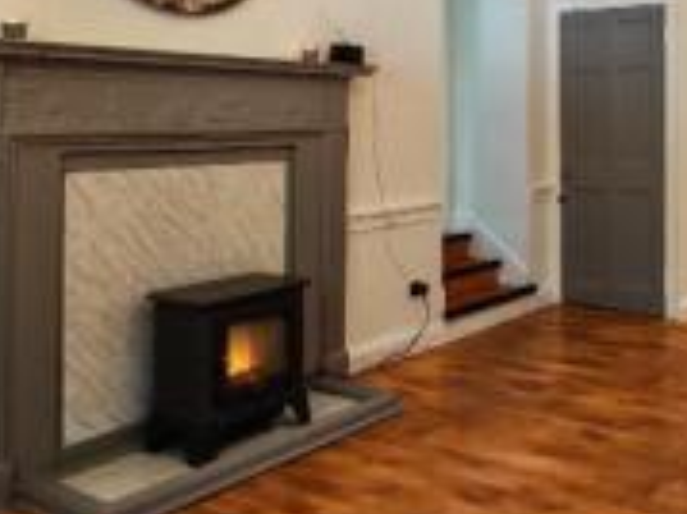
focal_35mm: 39
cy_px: 121
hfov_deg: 44.2
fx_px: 773
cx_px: 601
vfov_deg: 35.8
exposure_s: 1/33
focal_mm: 1.82
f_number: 2
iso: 200
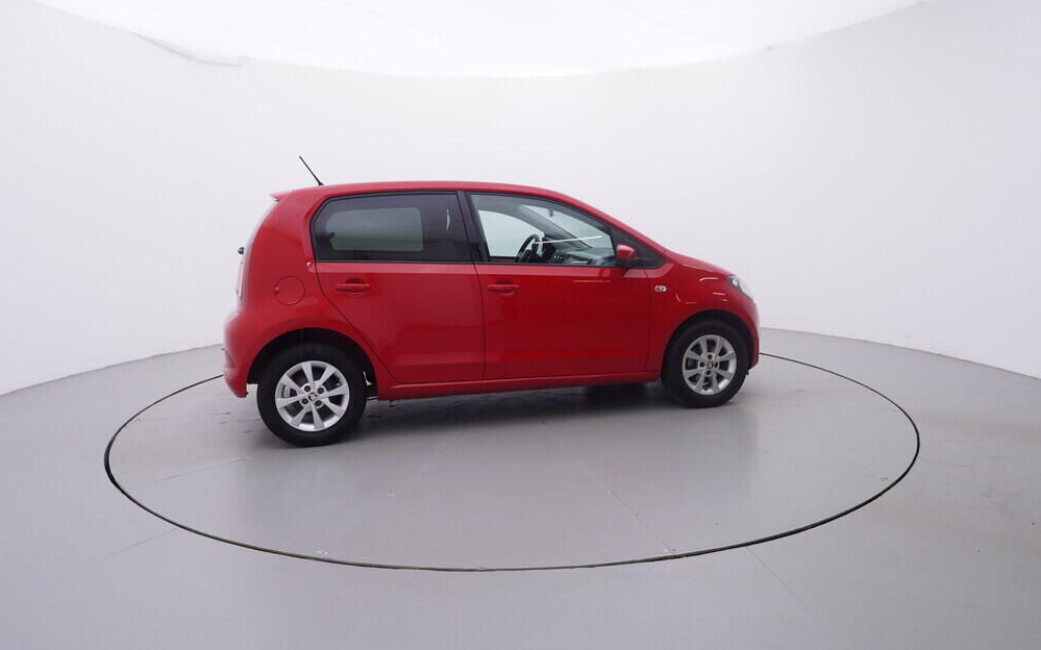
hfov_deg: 75.9
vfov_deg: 51.9
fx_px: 667
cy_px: 303
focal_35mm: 24
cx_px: 513
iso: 200
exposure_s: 1/80
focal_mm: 15
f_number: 5
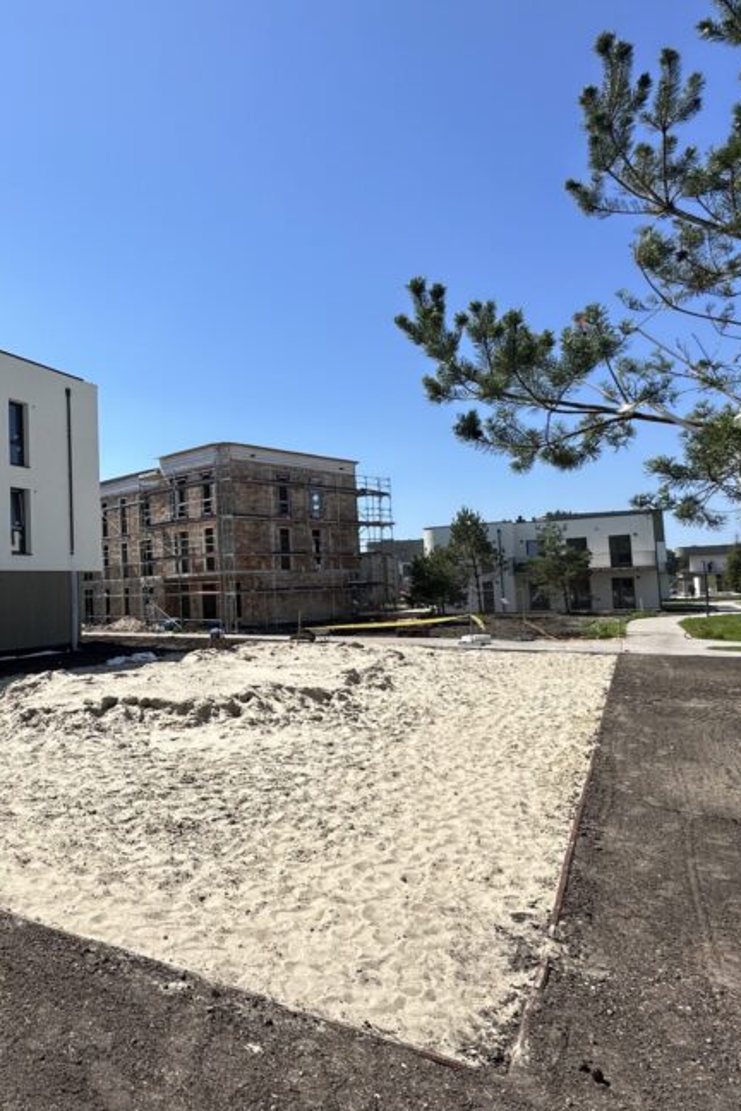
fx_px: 710
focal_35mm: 23
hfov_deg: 51.2
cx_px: 134
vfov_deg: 76.1
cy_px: 549
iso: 50
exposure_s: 1/2451
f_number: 2.2
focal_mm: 2.22
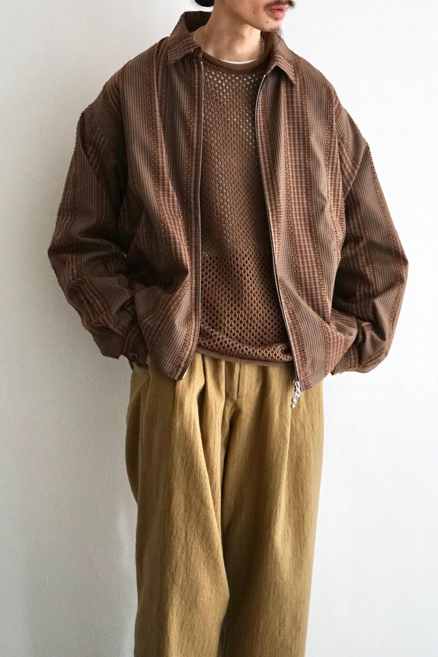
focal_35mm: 43
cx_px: 219
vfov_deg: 45.4
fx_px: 785
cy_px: 328
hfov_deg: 31.2
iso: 2500
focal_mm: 43
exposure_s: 1/160
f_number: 4.5
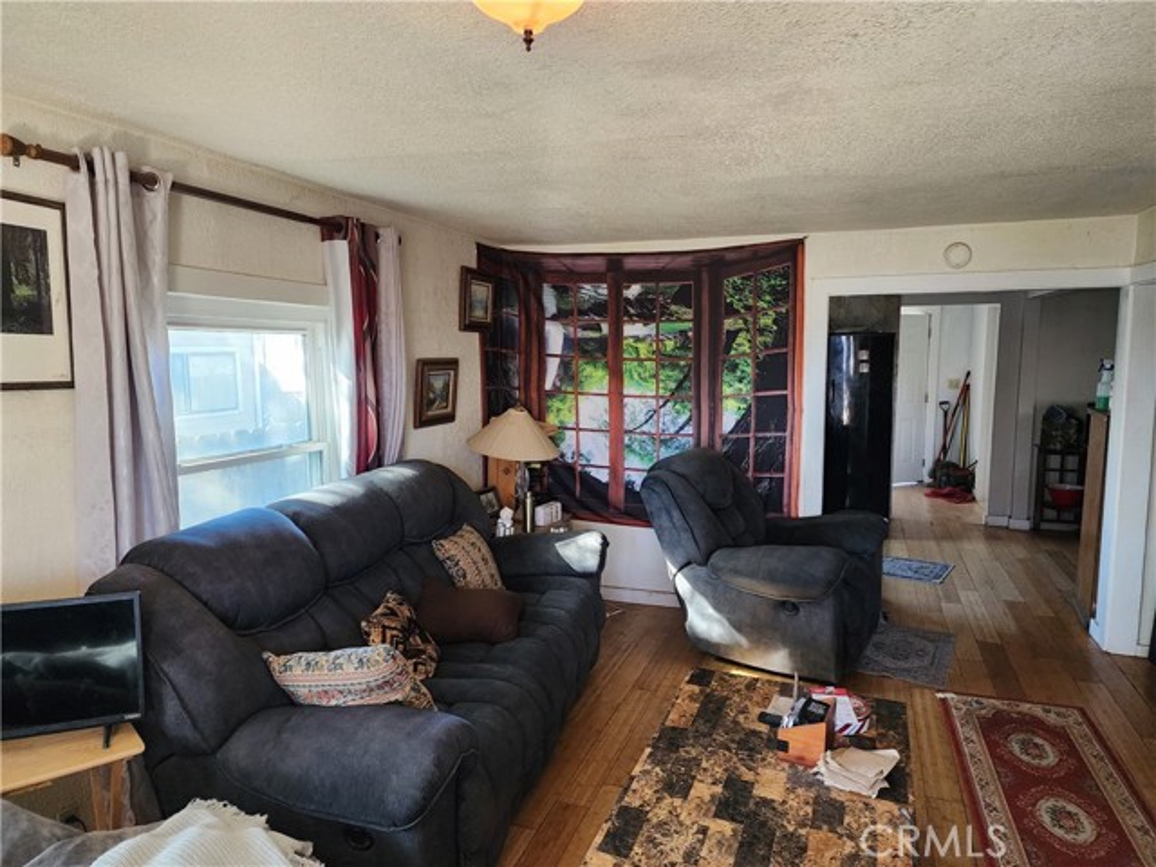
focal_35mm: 23
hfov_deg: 73.9
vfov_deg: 58.9
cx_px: 578
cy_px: 434
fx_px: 768
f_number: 1.8
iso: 800
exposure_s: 1/120
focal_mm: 6.4
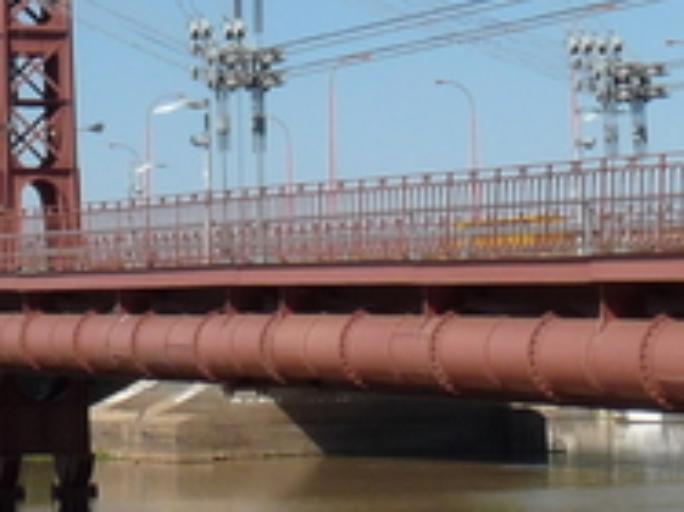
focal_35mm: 144
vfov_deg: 10.1
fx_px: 2844
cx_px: 117
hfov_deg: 13.6
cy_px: -139
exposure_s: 1/400
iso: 100
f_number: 6.3
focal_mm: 4.8
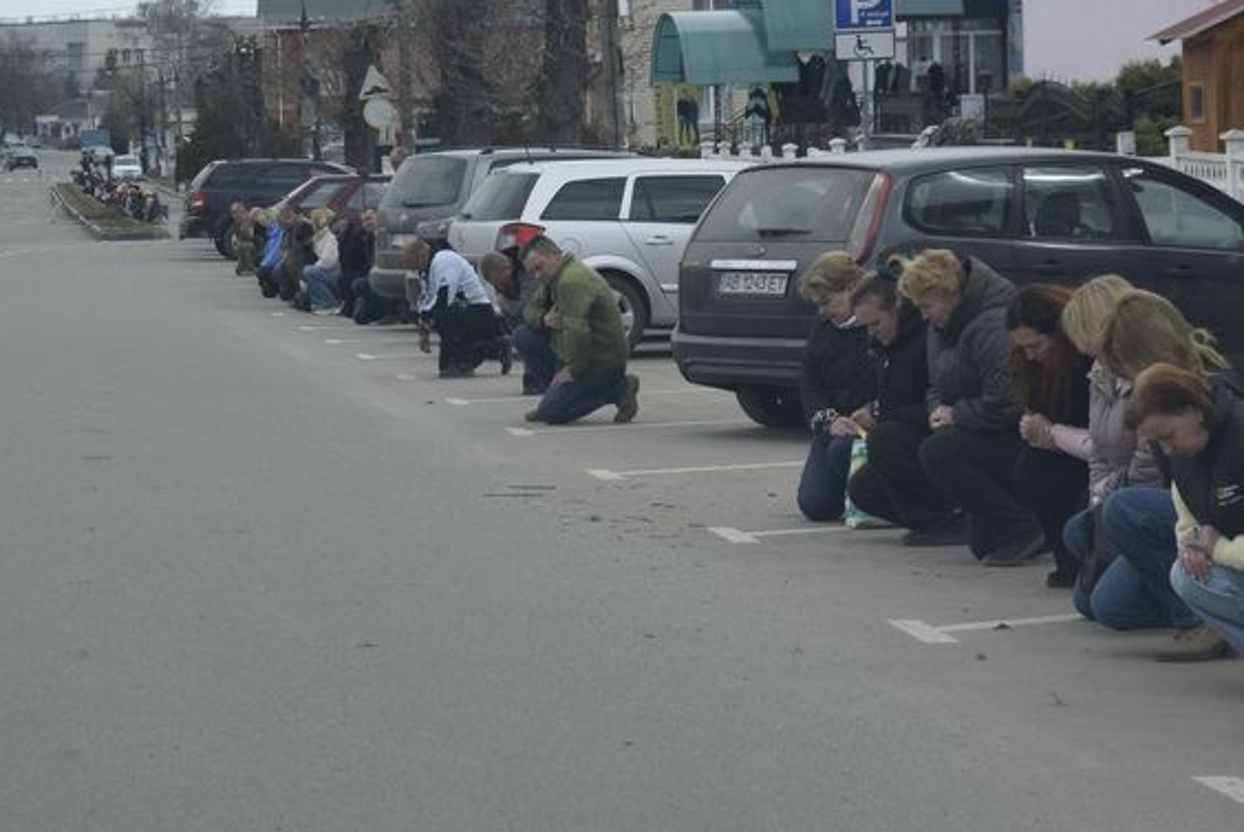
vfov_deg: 12.5
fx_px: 3792
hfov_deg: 18.6
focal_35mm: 110
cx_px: 624
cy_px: 286
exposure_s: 1/250
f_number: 8
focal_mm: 55
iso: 220
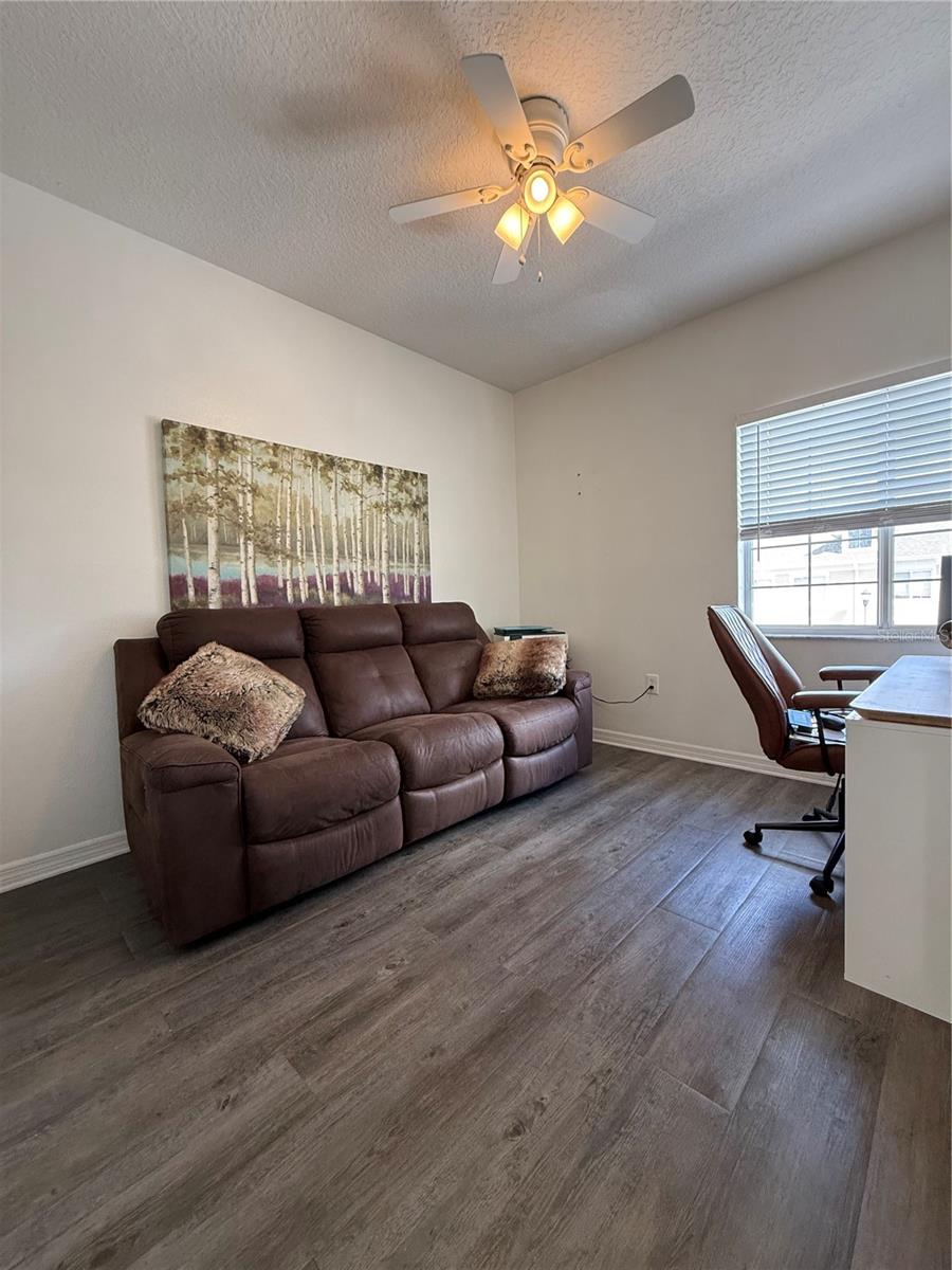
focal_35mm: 14
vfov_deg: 102.1
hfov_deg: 85.7
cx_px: 476
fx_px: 513
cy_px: 635
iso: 250
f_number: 2.2
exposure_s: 1/99
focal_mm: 2.22
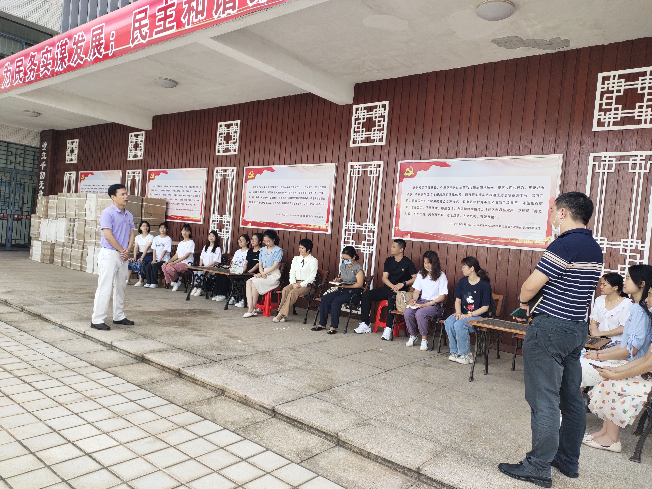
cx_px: 326
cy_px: 244
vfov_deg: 58.9
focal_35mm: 23
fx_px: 433
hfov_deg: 73.9
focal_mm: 4.74
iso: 56
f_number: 1.79
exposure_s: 1/378
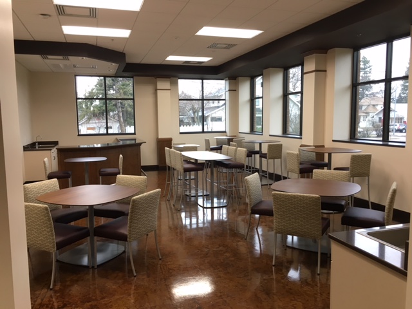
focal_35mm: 29
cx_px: 206
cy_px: 154
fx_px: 345
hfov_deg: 61.7
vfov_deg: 48.2
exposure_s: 1/30
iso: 64
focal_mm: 4.15
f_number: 2.2
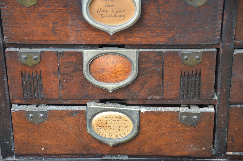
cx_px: 122
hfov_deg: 18.2
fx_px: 758
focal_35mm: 112
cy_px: 80
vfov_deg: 12.1
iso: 800
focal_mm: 75
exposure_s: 1/50
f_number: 5.3
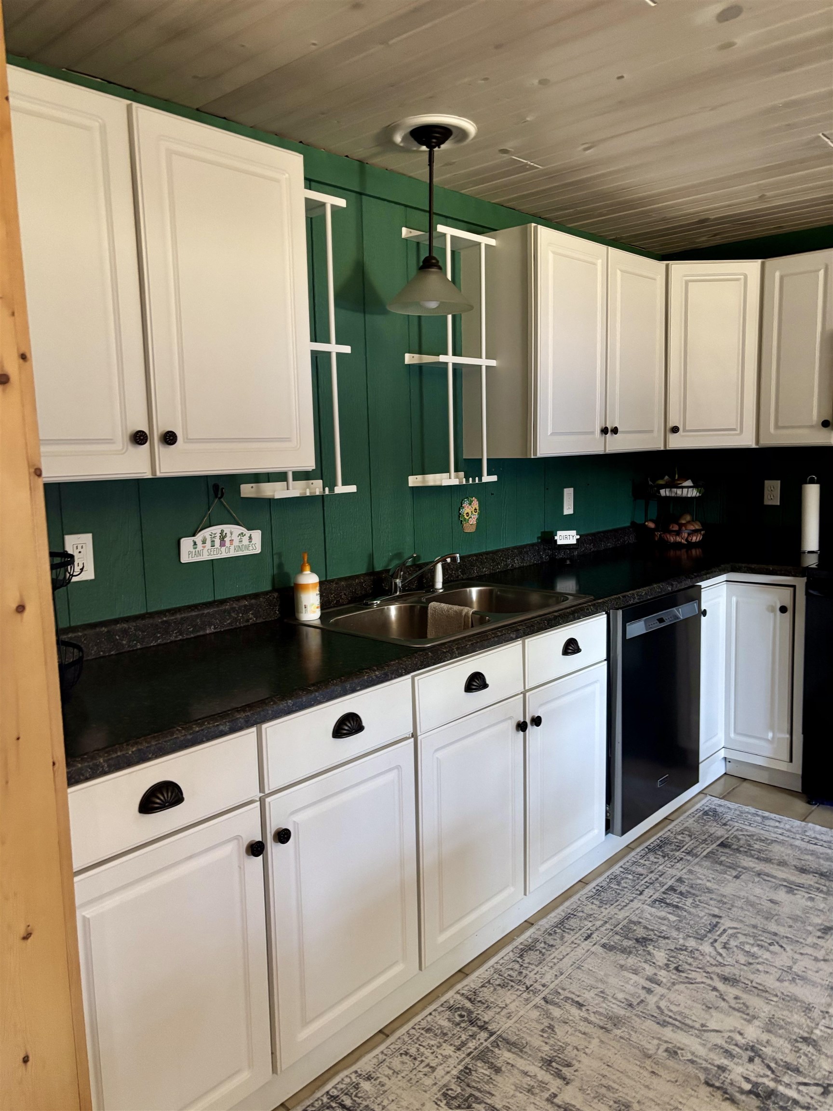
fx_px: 834
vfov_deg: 67.3
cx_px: 416
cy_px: 556
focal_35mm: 26
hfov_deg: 53.1
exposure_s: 1/40
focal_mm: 5.96
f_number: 1.6
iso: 640
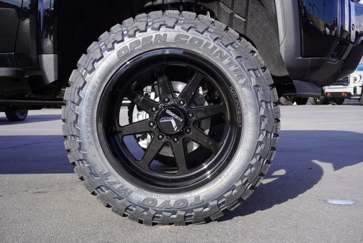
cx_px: 182
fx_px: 484
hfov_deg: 41.1
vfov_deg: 28.1
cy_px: 122
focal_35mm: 48
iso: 100
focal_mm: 32
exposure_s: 1/125
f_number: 7.1
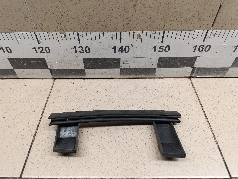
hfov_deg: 71.6
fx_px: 165
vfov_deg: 56.8
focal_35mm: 24
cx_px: 115
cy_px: 86
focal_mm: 6.14
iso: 500
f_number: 1.6
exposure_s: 1/100
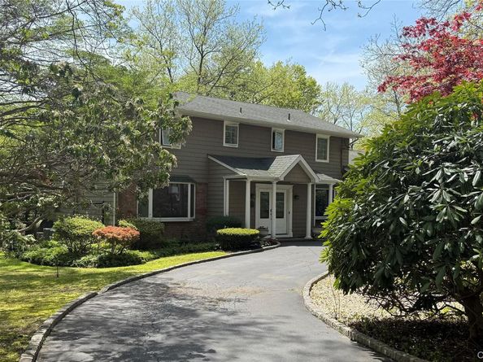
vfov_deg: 56.8
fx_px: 335
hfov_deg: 71.6
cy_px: 181
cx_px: 242
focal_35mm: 24
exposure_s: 1/3279
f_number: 1.78
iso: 100
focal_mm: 6.76
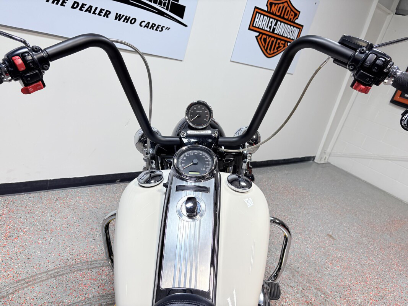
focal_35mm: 26
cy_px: 153
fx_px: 306
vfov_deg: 53.1
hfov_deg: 67.3
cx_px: 204
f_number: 1.6
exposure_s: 1/354
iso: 64
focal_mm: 5.96
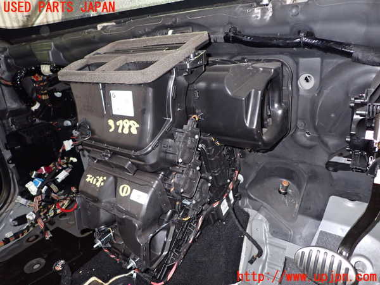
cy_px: 142
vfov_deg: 54.9
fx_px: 274
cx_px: 190
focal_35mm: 25
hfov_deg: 69.4
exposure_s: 1/30
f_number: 2
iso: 400
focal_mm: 4.5
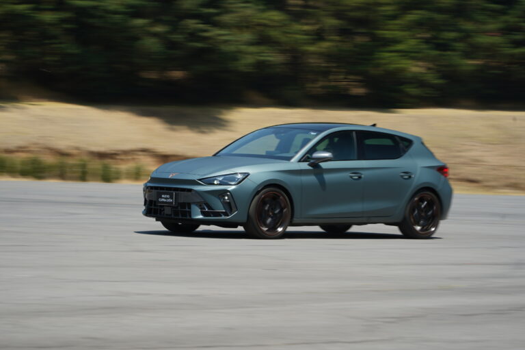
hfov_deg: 15.2
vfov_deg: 10.1
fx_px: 1967
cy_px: 175
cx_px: 262
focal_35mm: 135
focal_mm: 135
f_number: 9
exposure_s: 1/30
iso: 50
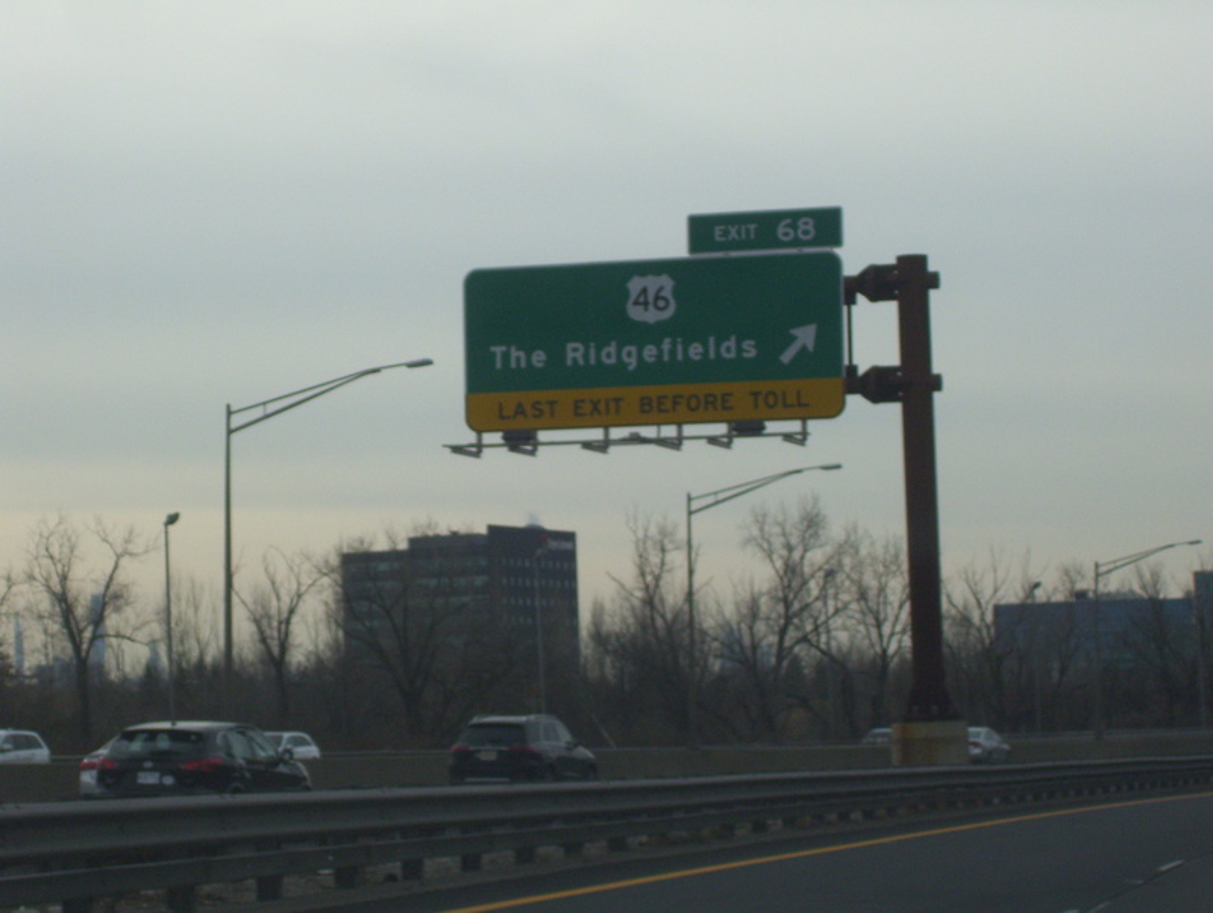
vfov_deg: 13.7
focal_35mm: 108
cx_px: 606
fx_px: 3789
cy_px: 456
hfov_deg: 18.2
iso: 320
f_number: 4.6
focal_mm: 18
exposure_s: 1/640
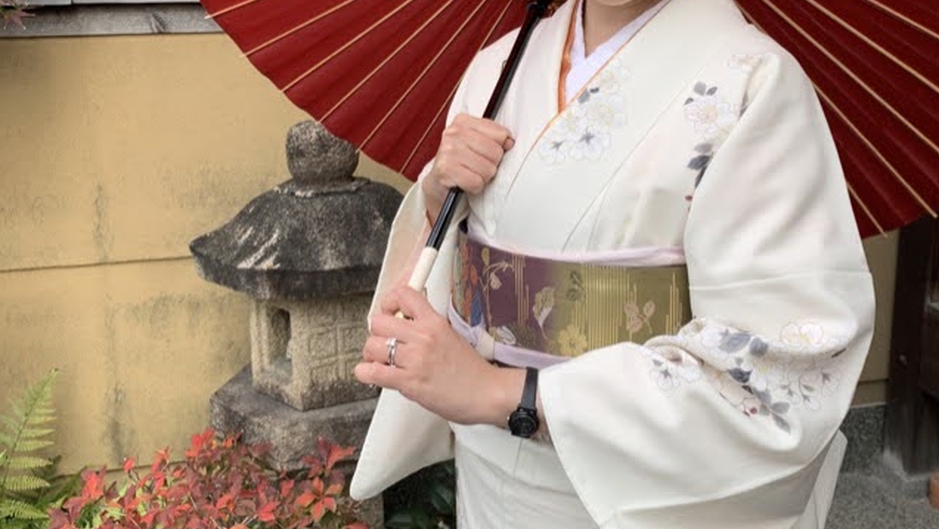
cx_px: 470
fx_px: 946
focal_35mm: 38
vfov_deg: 30.7
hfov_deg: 52.8
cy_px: 141
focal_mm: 4.25
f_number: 1.8
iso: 25
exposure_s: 1/327
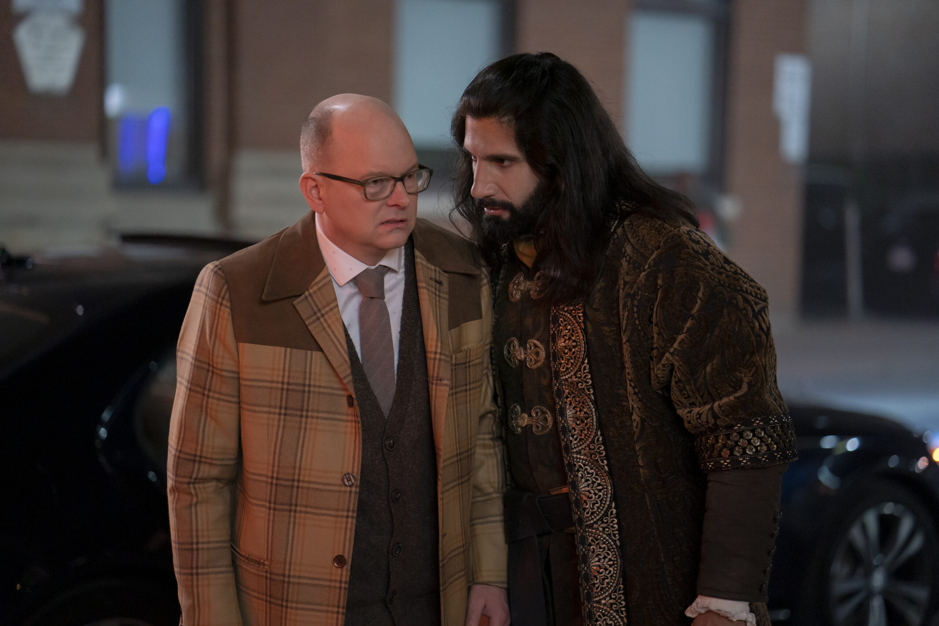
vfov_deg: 16.1
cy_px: 313
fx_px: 2217
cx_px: 470
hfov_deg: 23.9
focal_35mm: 85
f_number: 1.8
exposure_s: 1/160
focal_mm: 85
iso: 3200
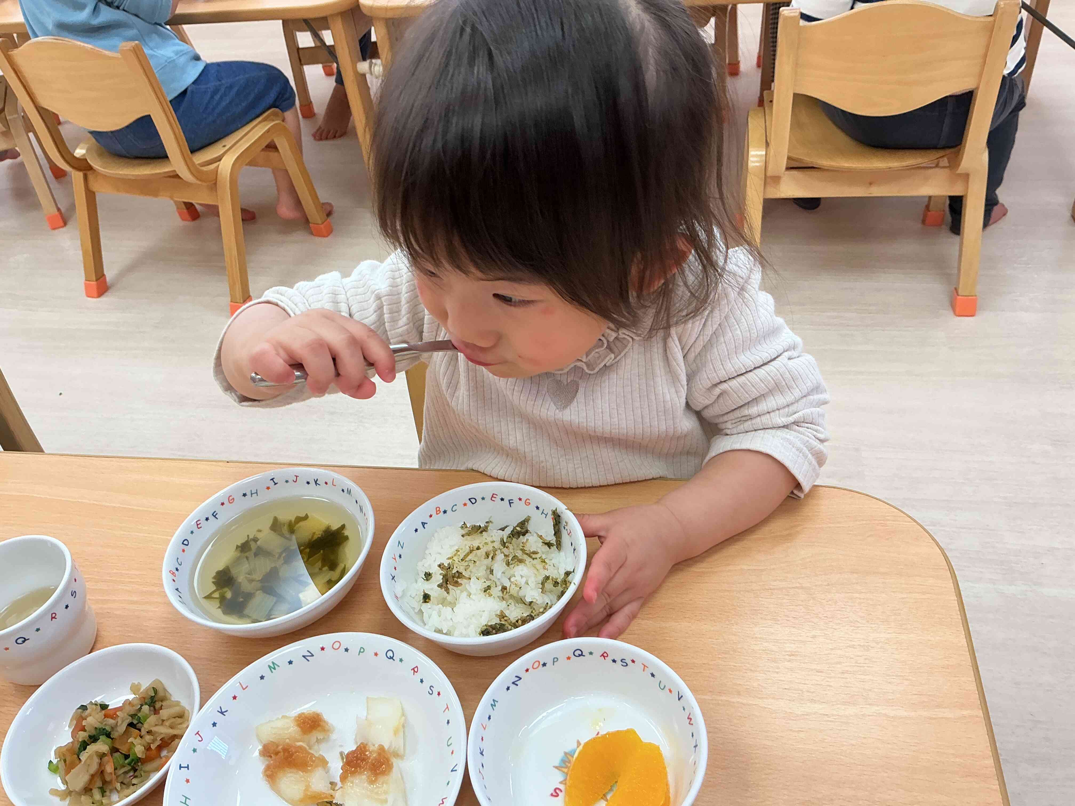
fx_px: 901
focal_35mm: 29
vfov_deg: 48.2
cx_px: 538
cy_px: 403
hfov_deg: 61.7
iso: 25
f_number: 1.8
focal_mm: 3
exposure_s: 1/100
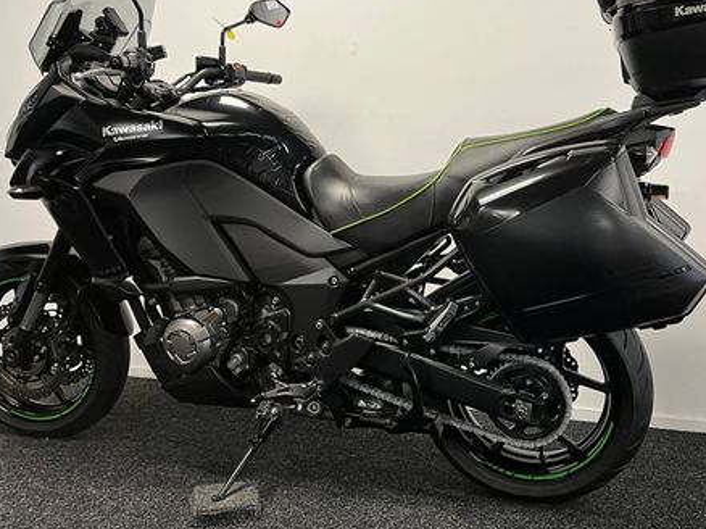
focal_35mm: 38
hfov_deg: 48.7
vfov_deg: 37.6
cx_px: 424
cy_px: 226
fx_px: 775
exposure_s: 1/50
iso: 100
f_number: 1.6
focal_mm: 5.1
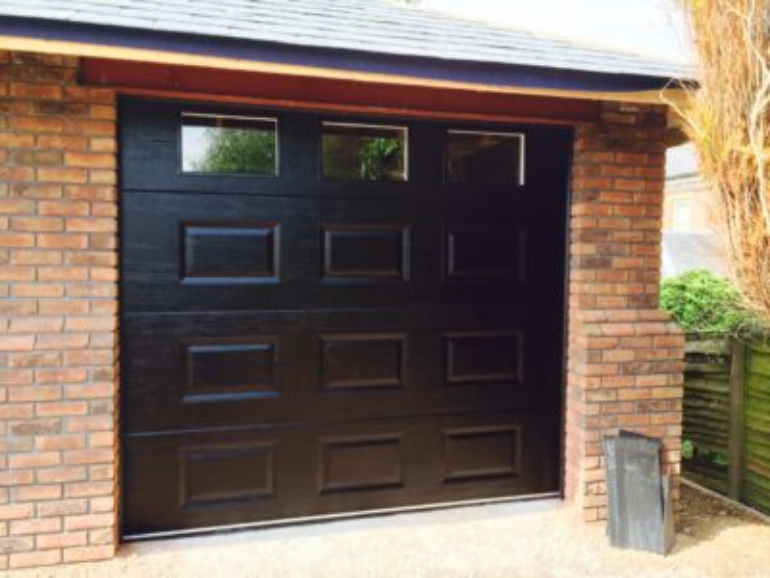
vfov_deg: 46.8
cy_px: 289
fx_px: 667
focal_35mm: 30
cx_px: 385
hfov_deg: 60.0
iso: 32
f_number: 2.2
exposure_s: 1/410
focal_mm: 4.12
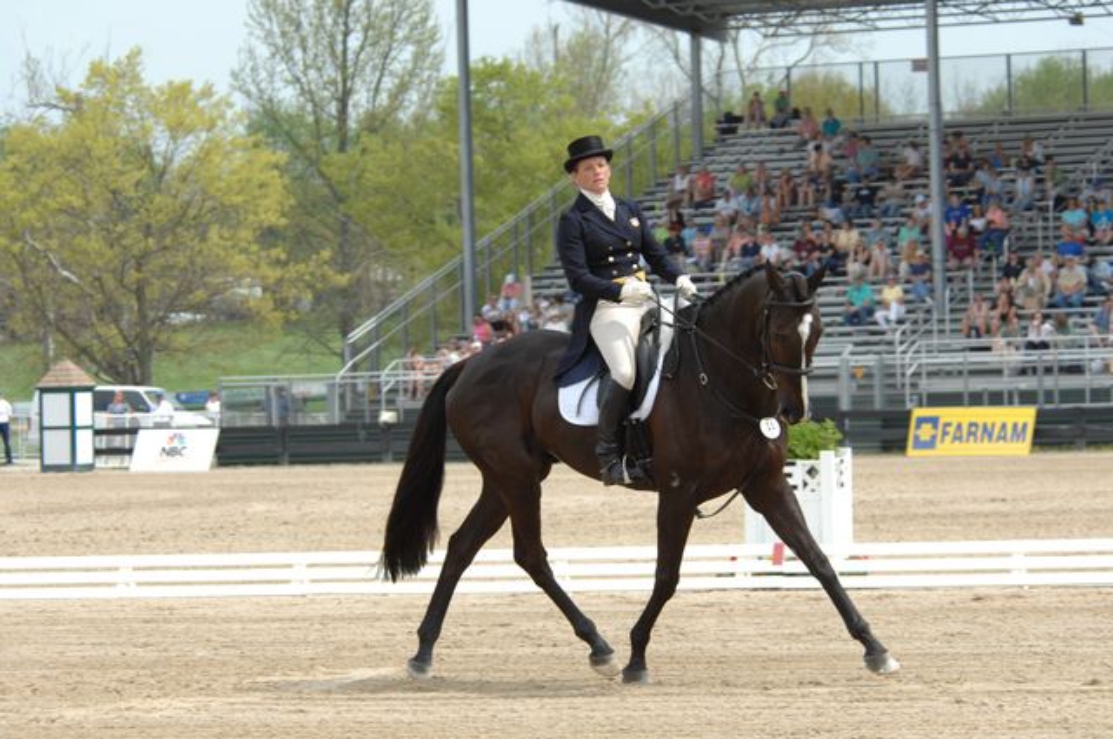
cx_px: 556
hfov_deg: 11.8
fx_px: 5373
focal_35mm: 174
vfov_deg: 7.9
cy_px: 370
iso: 200
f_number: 7.1
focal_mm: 116
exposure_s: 1/500
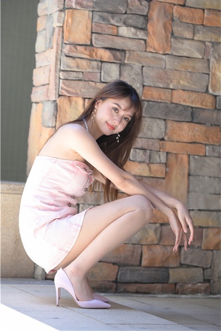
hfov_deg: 11.9
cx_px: 110
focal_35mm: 115
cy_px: 166
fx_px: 1058
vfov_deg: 17.8
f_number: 4
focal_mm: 115
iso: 400
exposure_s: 1/200
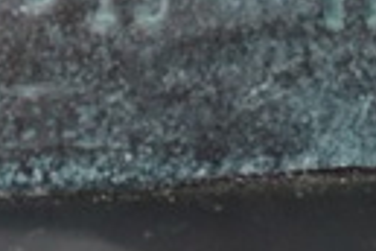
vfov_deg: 4.4
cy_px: -159
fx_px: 3227
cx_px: 283
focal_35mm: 309
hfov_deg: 6.7
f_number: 5
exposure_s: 1/60
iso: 900
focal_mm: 38
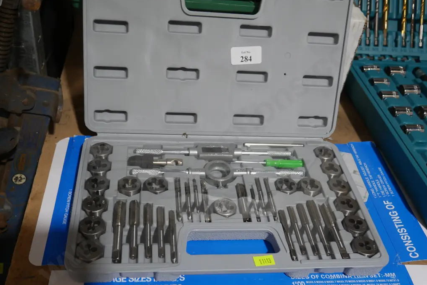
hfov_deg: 46.4
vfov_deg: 31.9
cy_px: 150
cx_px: 215
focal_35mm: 42
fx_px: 498
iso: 400
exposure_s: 1/60
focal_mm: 20
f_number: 4.4
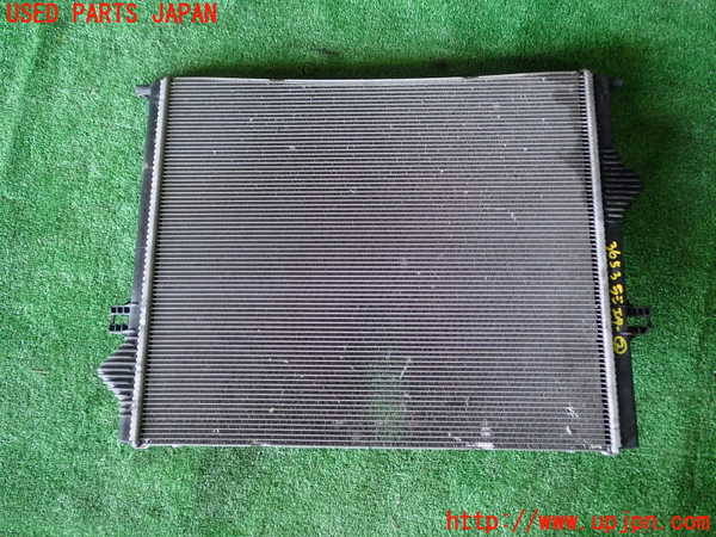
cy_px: 268
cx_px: 358
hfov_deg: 56.8
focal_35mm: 32
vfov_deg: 44.2
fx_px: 662
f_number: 2.4
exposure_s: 1/30
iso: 200
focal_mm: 5.79
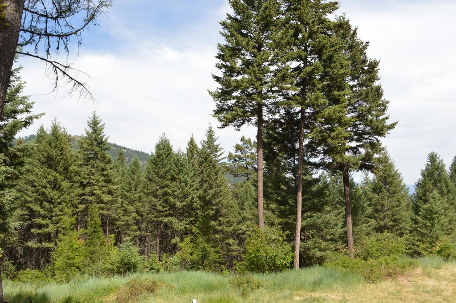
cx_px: 228
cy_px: 152
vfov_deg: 36.8
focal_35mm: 36
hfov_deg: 53.2
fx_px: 455
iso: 100
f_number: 8
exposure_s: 1/160
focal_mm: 24
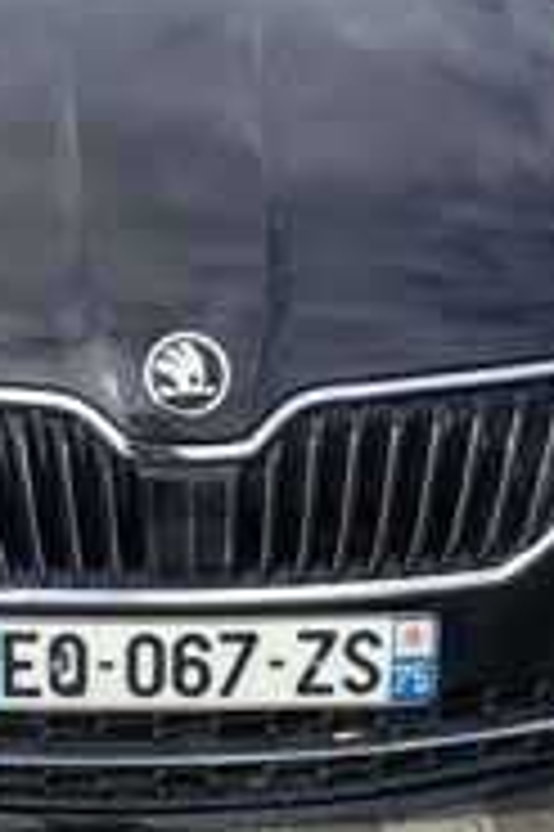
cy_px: 157
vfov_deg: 35.6
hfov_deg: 24.8
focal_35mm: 54
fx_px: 1249
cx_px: 144
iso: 50
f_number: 1.7
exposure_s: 1/272
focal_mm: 5.27
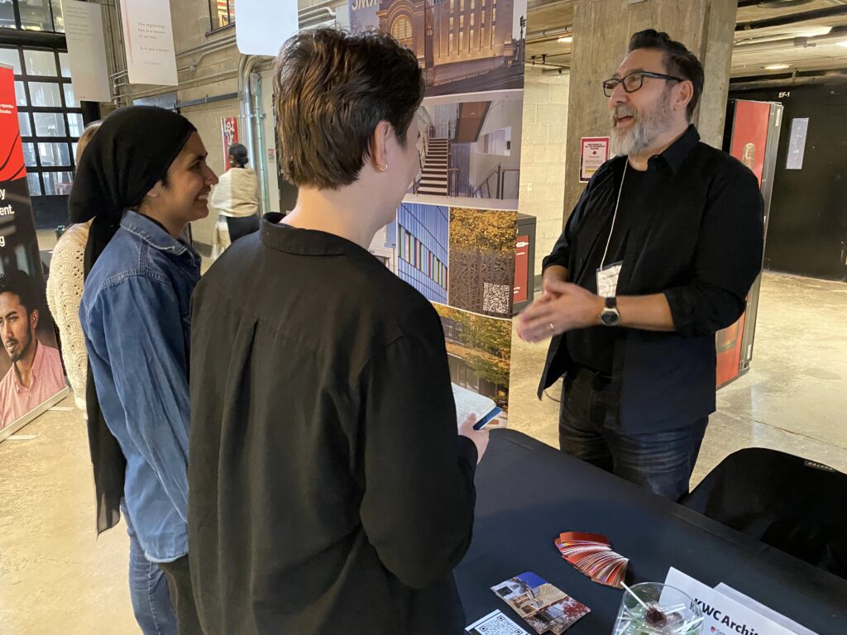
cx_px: 424
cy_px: 318
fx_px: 636
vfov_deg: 53.1
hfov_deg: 67.3
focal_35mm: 26
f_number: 1.8
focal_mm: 4.25
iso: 800
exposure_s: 1/30
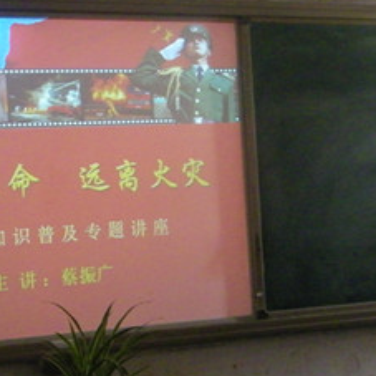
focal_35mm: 98
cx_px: 240
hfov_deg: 17.7
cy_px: 149
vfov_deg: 17.7
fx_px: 1204
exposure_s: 1/40
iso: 400
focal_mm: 7.5
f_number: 3.8
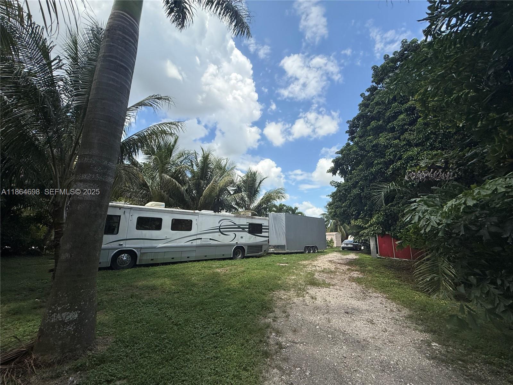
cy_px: 192
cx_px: 256
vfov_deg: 85.7
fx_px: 207
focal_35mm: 14
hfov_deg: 102.1
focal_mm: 2.22
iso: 50
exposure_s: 1/1795
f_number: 2.2
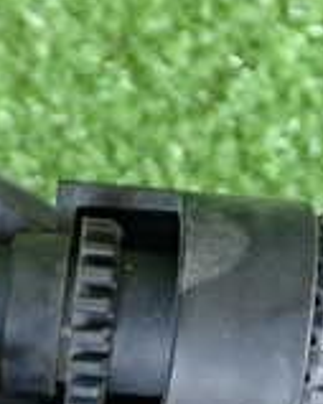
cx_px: -117
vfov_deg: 13.9
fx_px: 1591
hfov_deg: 11.3
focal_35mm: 133
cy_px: 523
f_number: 2.5
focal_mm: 6.37
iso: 400
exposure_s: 1/50
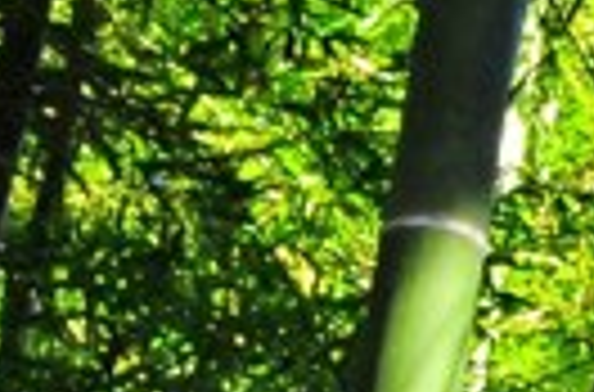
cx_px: 1953
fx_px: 8960
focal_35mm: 545
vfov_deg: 2.5
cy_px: 7
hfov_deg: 3.7
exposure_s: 1/60
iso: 3200
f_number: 14
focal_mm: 70
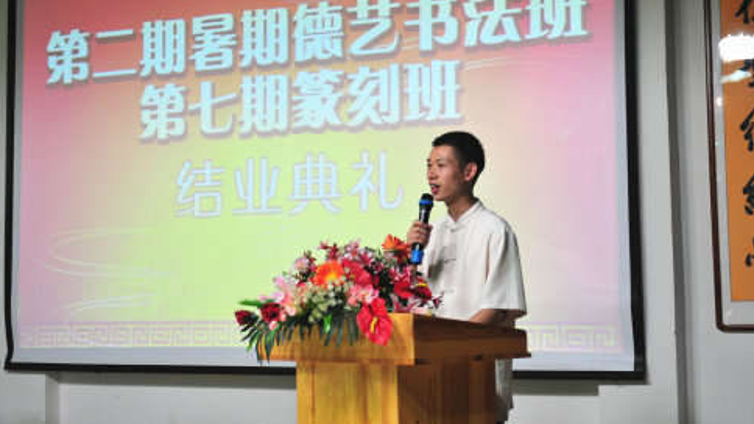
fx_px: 1430
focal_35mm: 72
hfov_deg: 29.5
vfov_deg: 16.8
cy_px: 175
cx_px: 377
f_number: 2.8
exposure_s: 1/30
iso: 200
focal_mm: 45
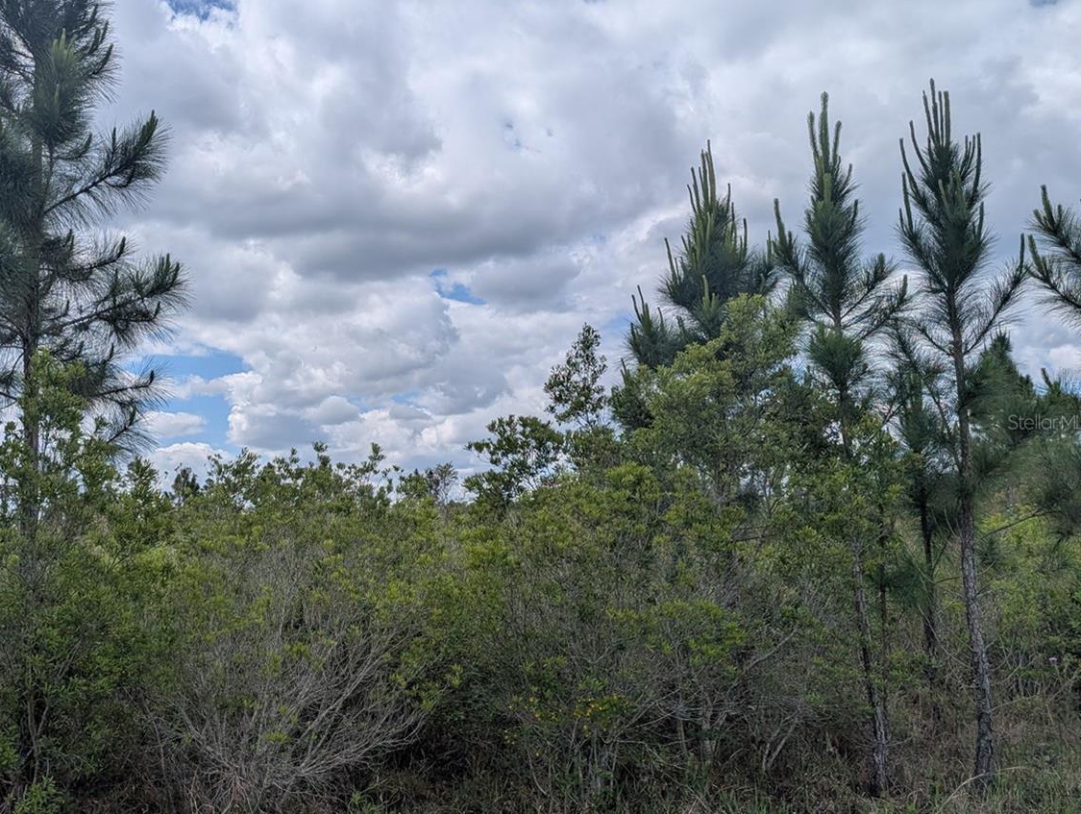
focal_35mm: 34
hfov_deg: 52.5
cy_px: 422
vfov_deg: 41.9
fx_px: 1063
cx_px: 332
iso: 20
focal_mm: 6.9
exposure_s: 1/1745
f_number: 1.68
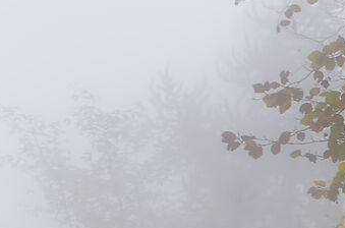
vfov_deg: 8.0
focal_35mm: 170
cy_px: 18
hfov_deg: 9.3
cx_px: 1068
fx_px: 1625
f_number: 16
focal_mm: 16
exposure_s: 1/1.67
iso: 100
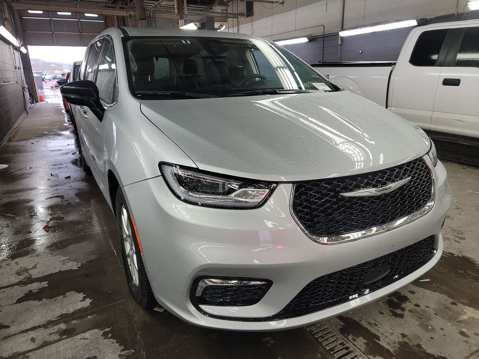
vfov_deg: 56.8
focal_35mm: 24
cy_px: 180
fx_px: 332
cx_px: 240
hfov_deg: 71.6
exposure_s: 1/59
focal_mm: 6.7
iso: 73
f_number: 1.8
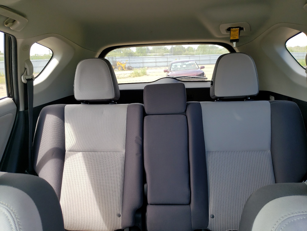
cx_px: 154
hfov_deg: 67.3
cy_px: 116
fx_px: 231
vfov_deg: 53.1
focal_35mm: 26
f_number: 1.5
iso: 50
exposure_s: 1/149
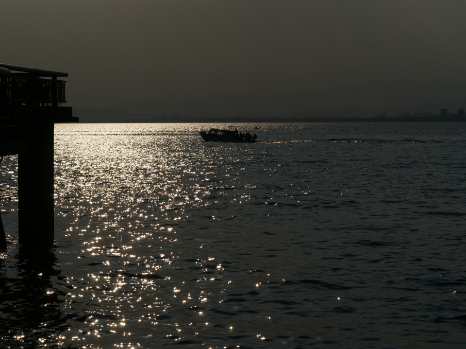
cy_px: 175
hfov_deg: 20.0
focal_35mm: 98
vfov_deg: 15.1
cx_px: 263
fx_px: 1319
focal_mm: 90
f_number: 11
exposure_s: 1/8000
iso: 200
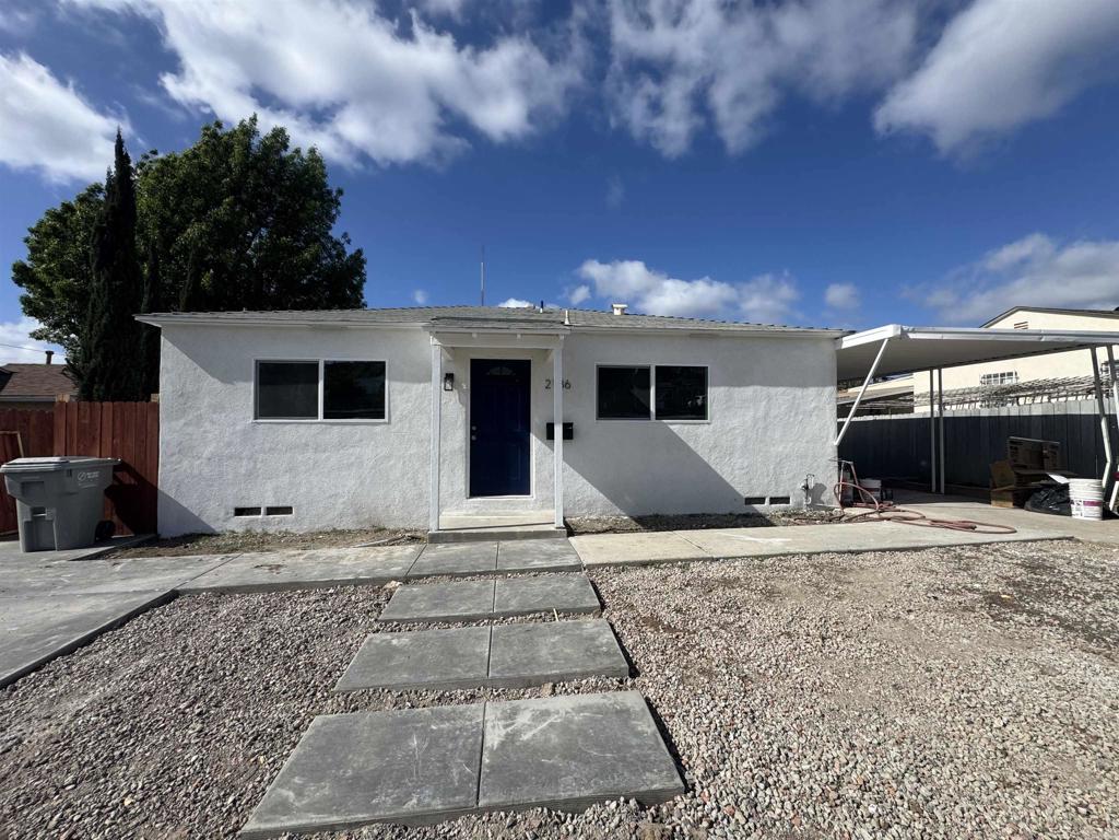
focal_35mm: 14
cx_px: 560
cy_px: 420
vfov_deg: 85.7
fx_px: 453
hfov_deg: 102.1
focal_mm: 2.22
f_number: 2.2
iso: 50
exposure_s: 1/3390
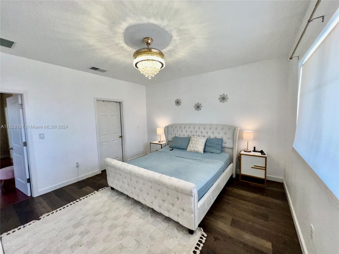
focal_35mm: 13
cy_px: 127
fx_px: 127
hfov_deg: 106.2
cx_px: 170
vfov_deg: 89.9
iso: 80
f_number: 1.8
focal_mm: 1.57
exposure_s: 1/120
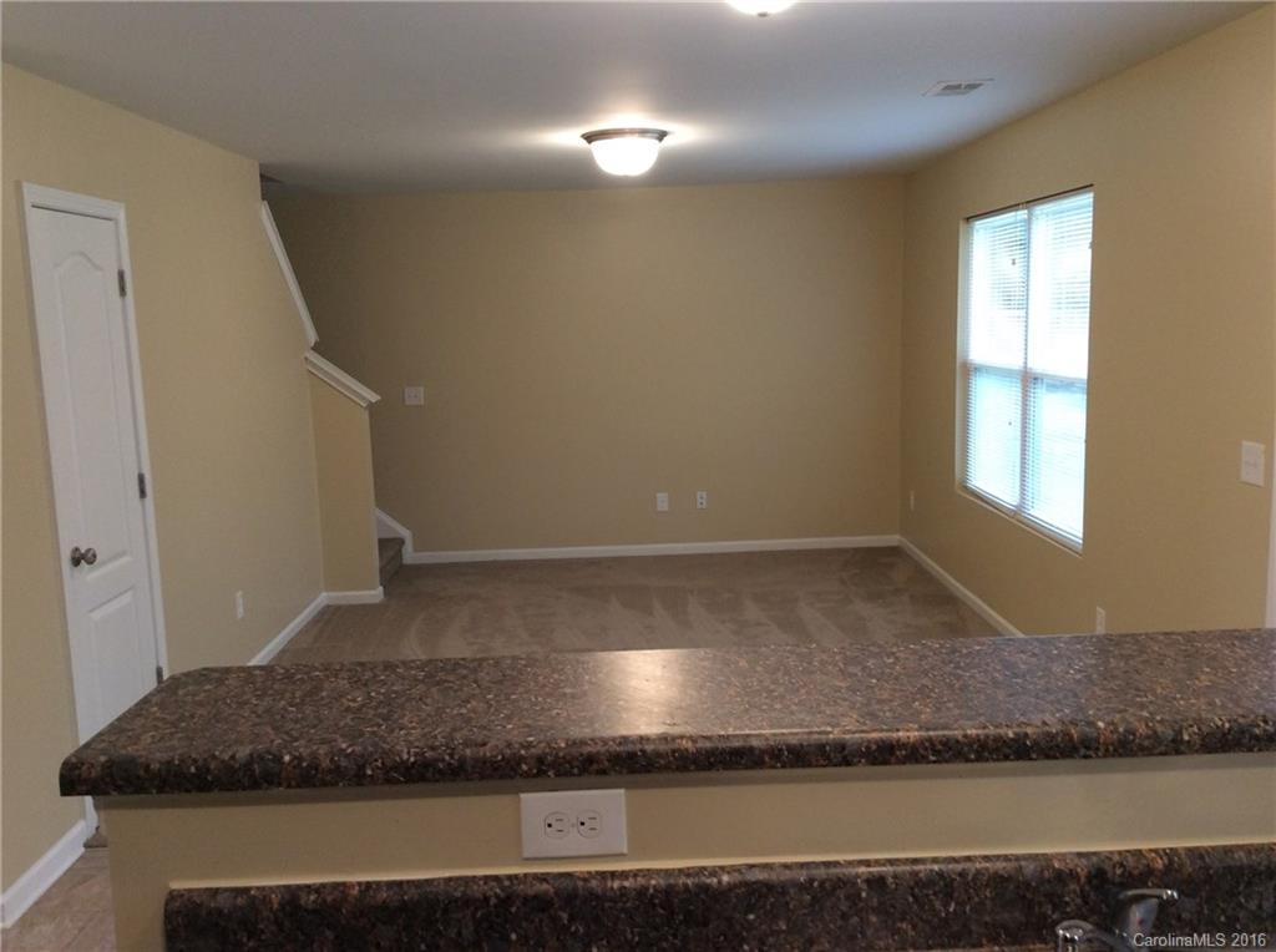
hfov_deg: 56.9
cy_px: 476
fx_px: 1177
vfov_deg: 44.0
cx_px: 638
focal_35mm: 32
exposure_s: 1/24
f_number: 2.4
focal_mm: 3.3
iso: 80
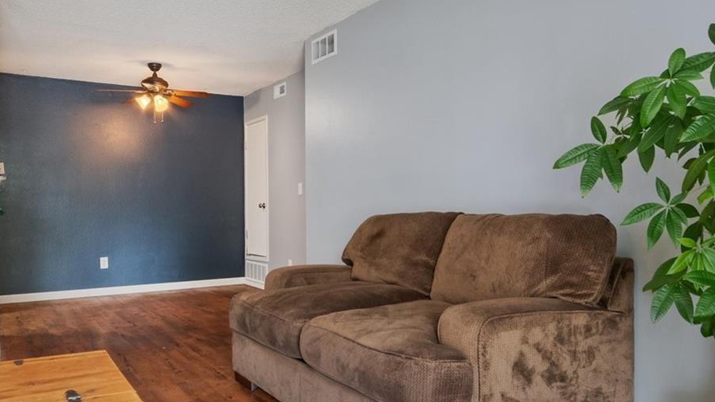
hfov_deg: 67.9
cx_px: 355
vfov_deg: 41.3
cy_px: 236
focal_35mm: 28
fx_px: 531
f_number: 8
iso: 400
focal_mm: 10
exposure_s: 1/5
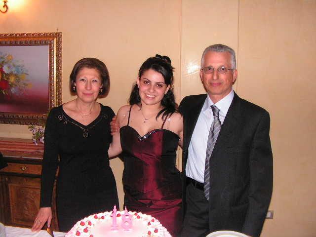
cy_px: 118
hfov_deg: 51.4
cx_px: 158
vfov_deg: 39.7
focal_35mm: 36
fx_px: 329
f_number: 3.2
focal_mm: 6
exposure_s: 1/40
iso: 200
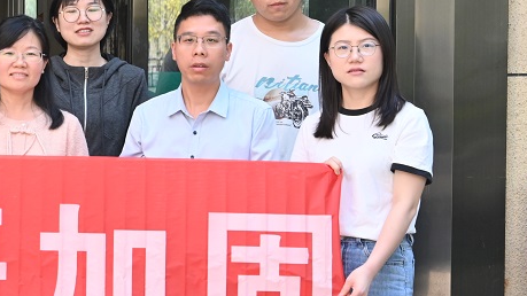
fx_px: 2235
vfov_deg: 7.6
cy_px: 141
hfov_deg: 13.0
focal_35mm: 160
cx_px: -142
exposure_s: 1/400
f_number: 6.3
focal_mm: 58
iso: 1250
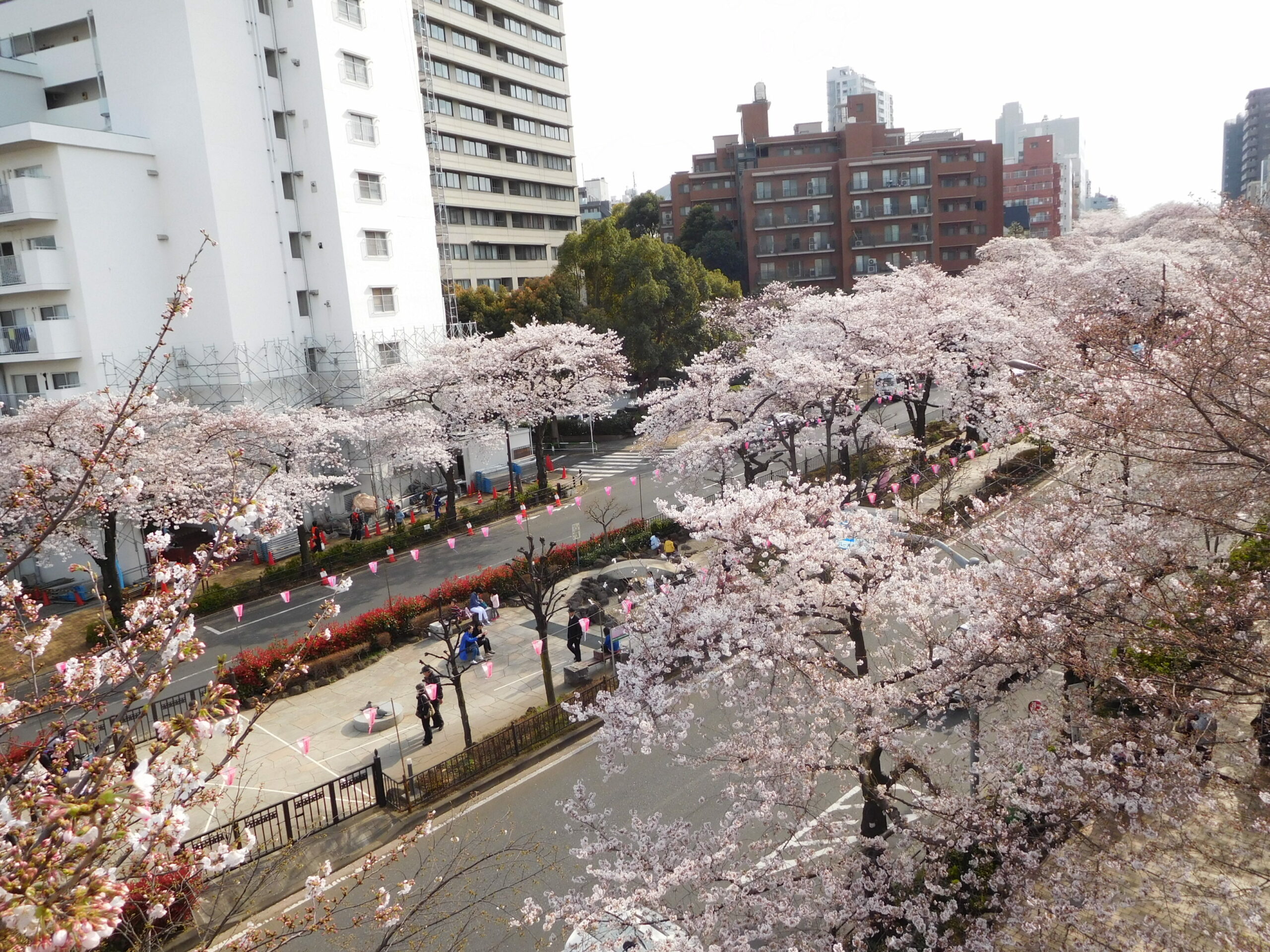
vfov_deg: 54.9
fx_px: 917
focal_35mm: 25
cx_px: 635
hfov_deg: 69.4
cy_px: 476
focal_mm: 4.5
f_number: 3.4
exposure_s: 1/640
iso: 125
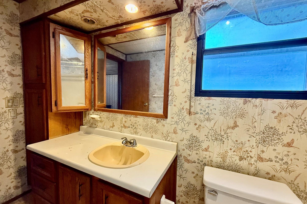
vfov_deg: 77.3
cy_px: 104
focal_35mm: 15
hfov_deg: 100.4
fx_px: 128
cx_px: 155
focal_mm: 2.22
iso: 400
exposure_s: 1/60
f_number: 2.2
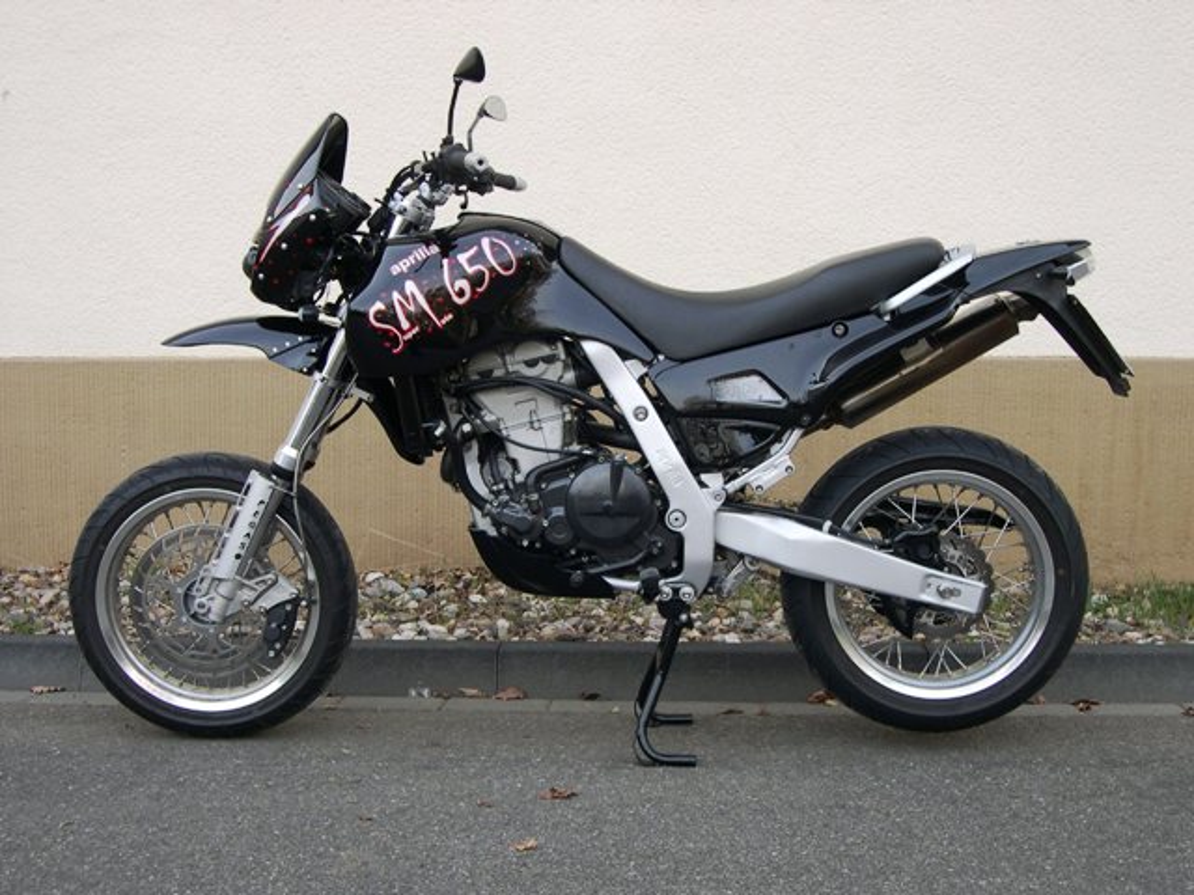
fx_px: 1621
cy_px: 448
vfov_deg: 30.9
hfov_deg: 40.4
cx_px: 597
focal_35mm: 47
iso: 100
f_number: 3.1
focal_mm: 10.1
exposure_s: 1/129
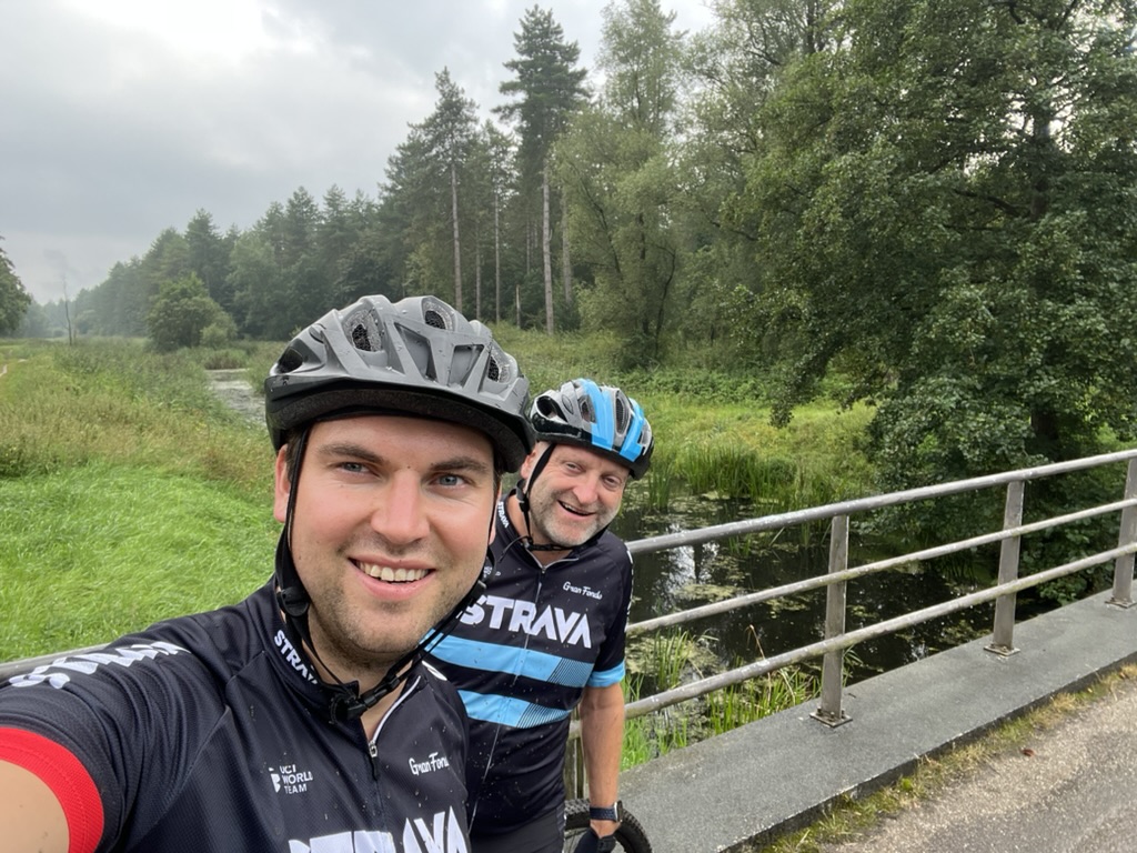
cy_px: 426
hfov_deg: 73.9
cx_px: 568
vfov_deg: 58.9
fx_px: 755
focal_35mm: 23
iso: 32
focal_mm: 2.71
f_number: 2.2
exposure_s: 1/209
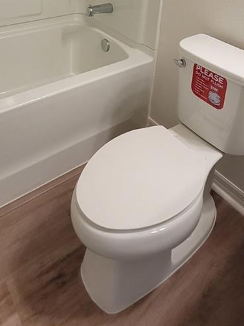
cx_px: 128
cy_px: 5
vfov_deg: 47.8
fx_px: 301
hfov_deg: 44.1
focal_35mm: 32
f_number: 2.2
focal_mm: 1.74
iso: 160
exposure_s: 1/60
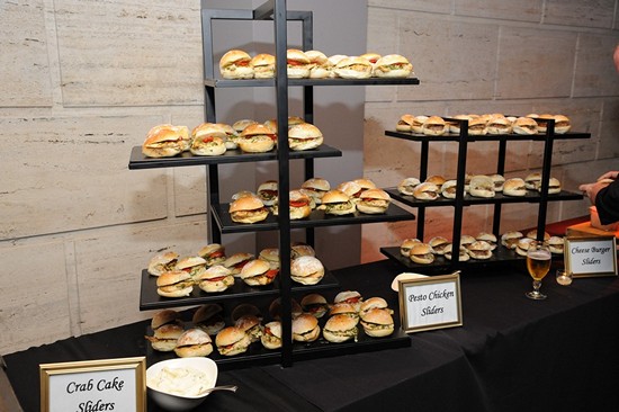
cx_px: 310
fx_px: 601
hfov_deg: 54.5
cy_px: 206
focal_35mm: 35
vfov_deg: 37.8
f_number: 6.3
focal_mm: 35
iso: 3200
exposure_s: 1/60
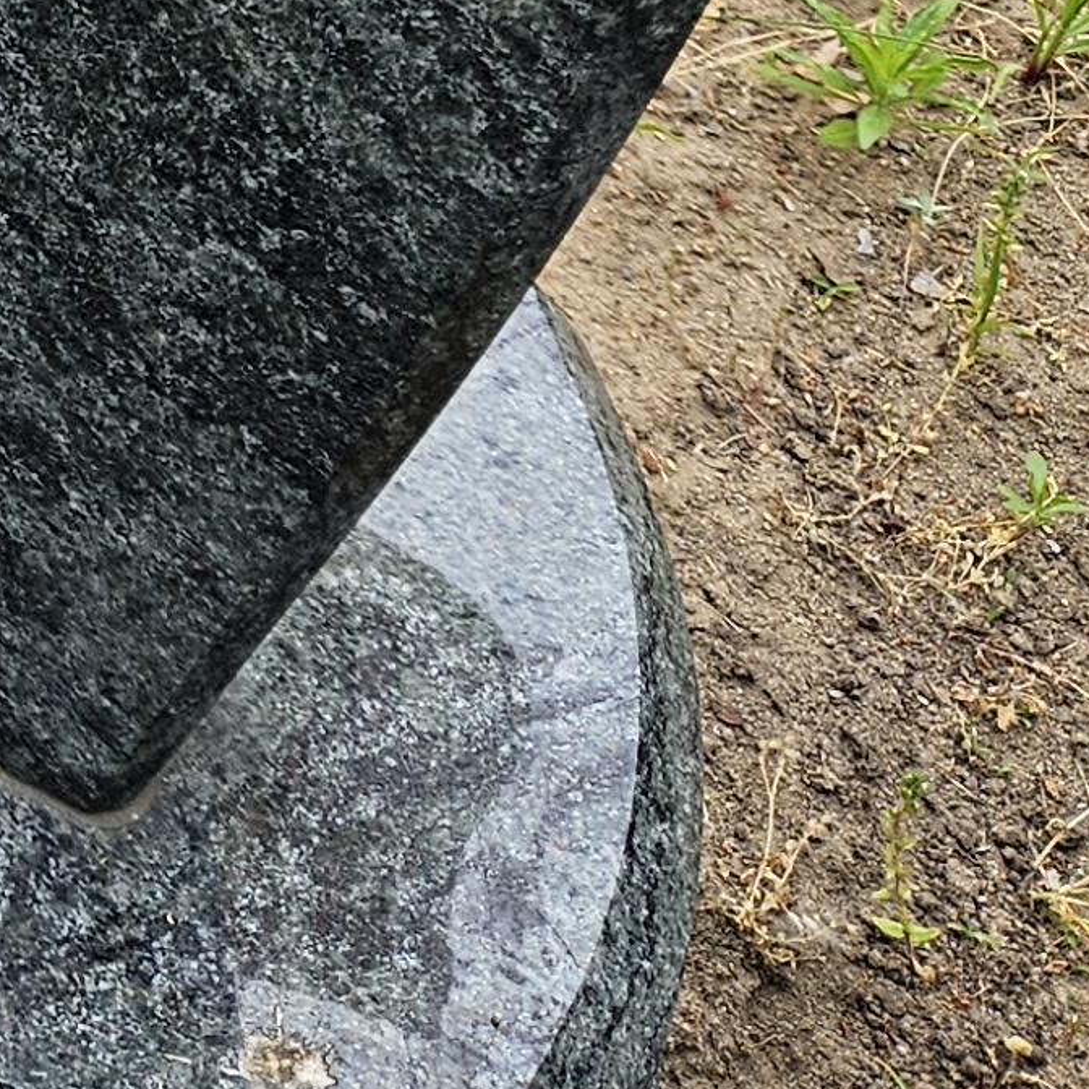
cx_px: -1301
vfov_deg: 12.5
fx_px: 4307
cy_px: -1167
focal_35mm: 121
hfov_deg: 12.2
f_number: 1.8
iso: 25
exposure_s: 1/189
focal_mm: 5.4
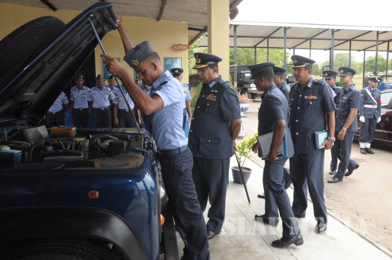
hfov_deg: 67.5
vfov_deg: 47.8
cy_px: 130
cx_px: 196
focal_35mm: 27
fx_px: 293
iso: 640
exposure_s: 1/200
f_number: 9
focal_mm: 18
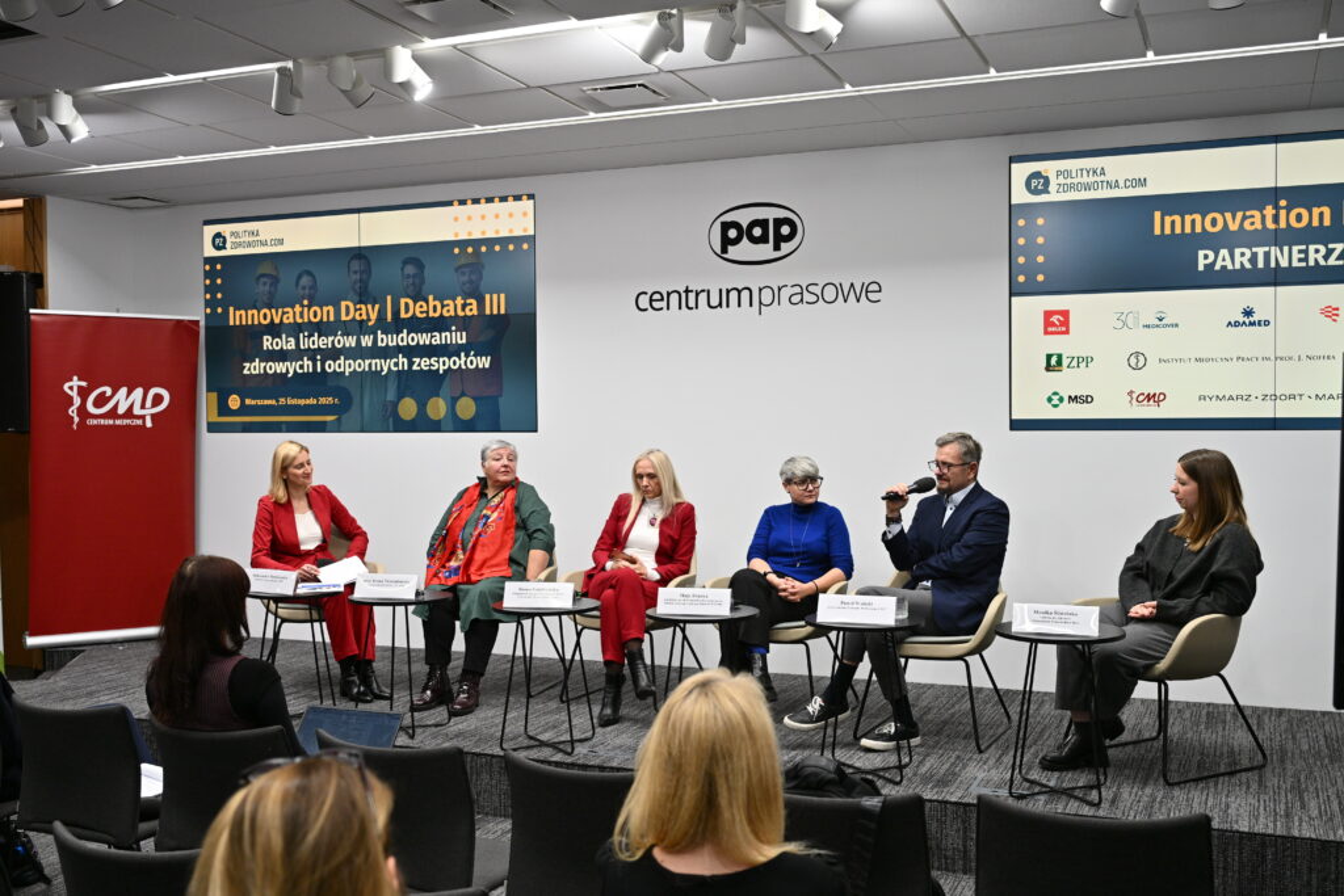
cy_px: 448
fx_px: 1381
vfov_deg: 36.0
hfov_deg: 51.9
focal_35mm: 37
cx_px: 672
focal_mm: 37
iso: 640
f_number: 4
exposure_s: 1/200
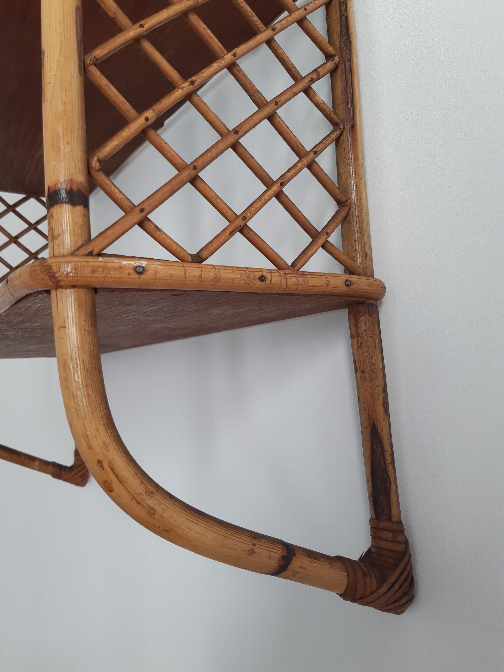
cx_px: 252
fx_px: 505
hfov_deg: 53.1
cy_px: 336
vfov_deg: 67.3
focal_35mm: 26
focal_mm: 3.93
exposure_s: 1/50
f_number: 1.7
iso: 50
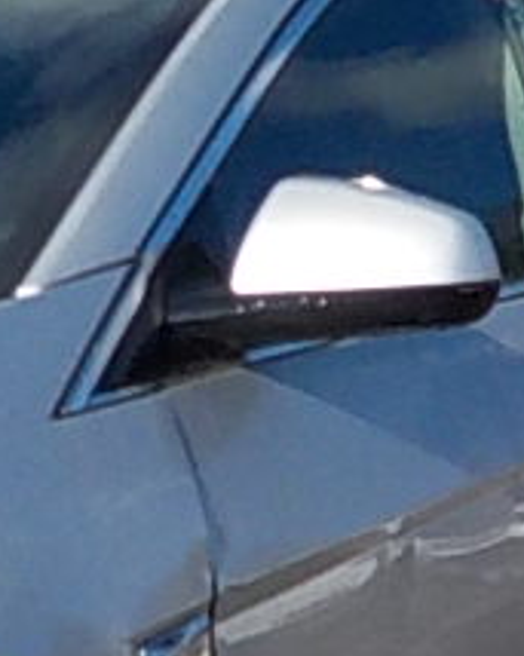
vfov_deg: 8.8
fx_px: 4248
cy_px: 291
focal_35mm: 219
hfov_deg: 7.0
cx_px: -260
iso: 125
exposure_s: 1/1250
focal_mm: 4.1
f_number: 3.3
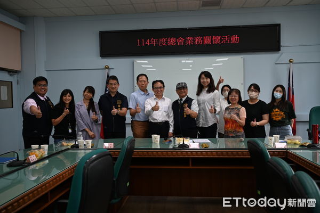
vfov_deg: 41.7
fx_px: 280
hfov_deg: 59.5
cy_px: 106
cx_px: 160
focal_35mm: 32
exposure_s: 1/125
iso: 560
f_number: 4
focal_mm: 31.5
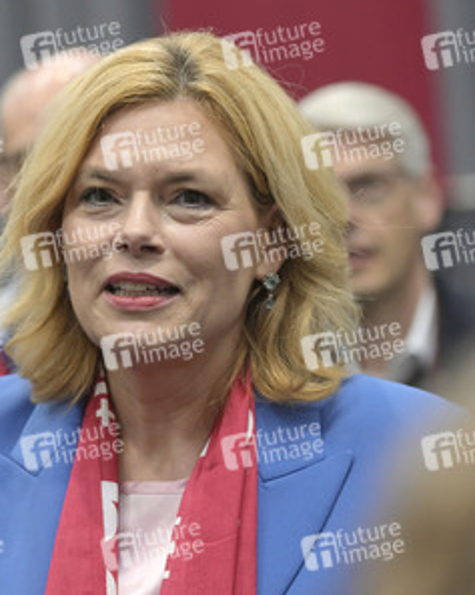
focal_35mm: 174
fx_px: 3062
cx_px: 99
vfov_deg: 11.1
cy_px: 296
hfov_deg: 8.9
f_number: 4
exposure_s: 1/500
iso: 2500
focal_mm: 122
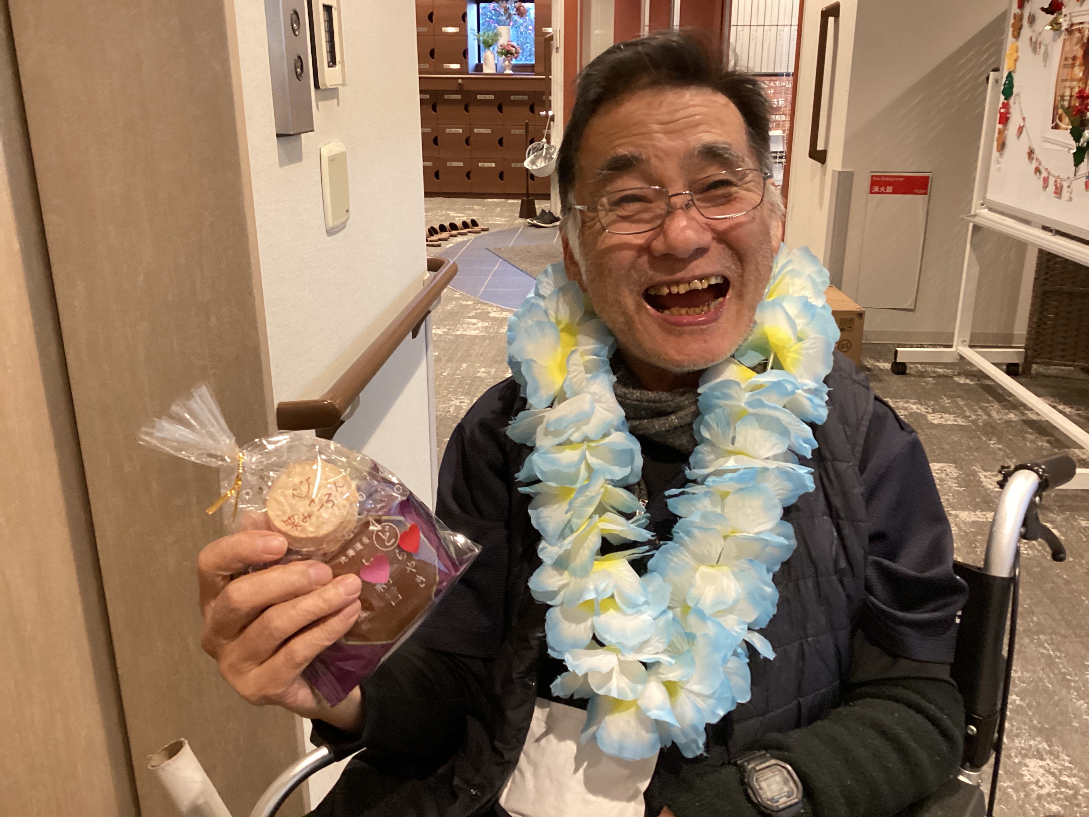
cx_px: 544
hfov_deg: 58.4
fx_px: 975
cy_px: 408
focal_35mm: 31
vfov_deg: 45.4
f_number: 2.4
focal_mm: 3.3
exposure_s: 1/60
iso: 400
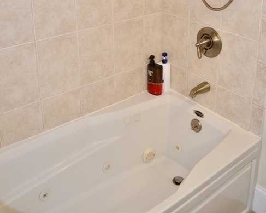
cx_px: 131
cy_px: 3
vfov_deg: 34.2
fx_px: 315
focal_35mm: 40
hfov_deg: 45.8
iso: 560
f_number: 3.5
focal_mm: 18
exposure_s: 1/60
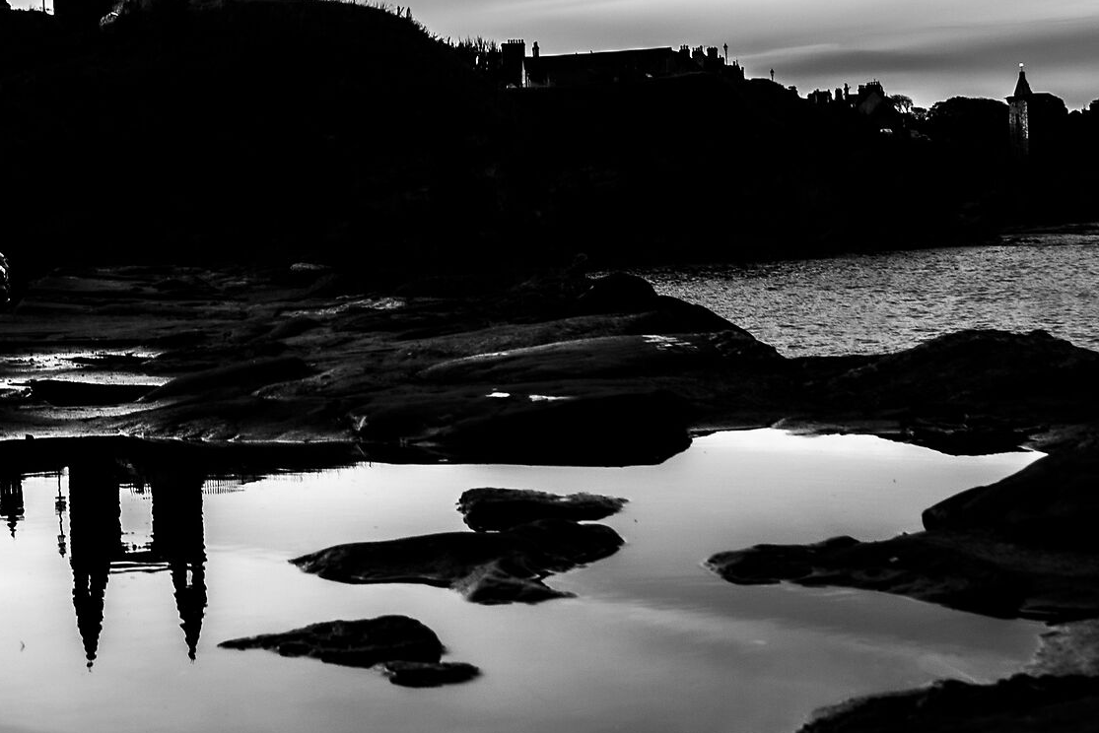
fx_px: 2168
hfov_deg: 27.9
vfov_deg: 19.1
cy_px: 203
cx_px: 225
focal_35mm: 71
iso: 100
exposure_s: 1/80
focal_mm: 22
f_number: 11
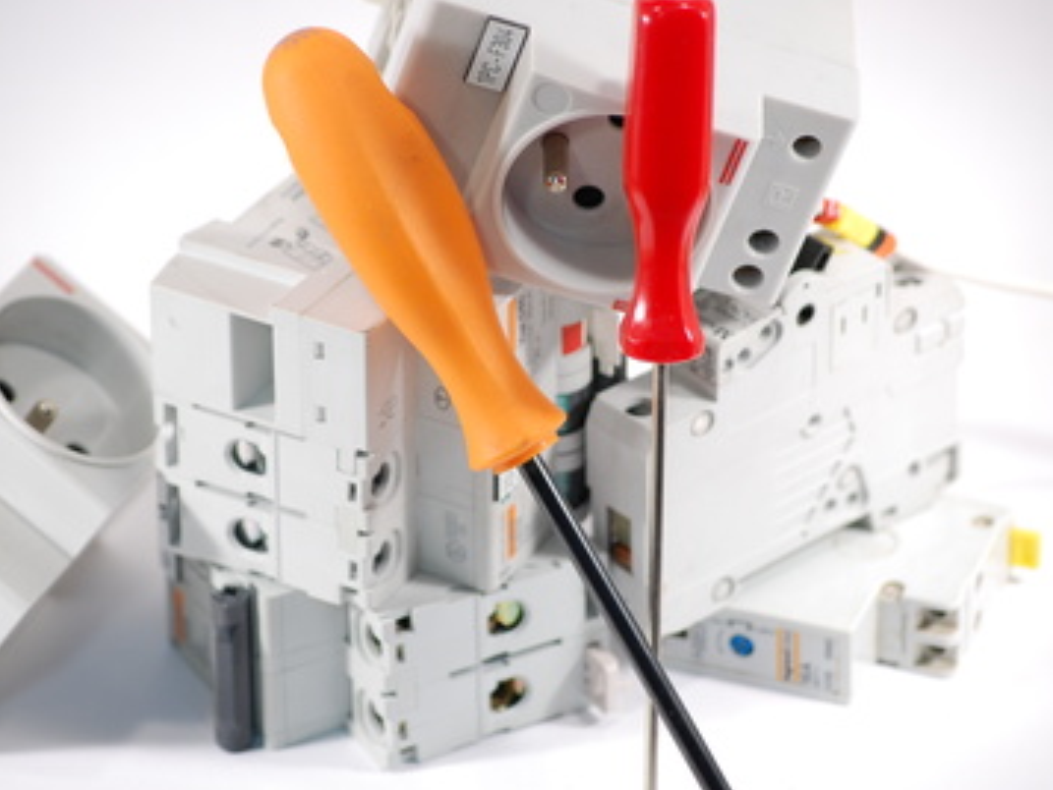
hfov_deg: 13.6
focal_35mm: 146
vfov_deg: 10.2
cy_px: 389
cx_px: 482
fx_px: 4430
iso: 400
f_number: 4.2
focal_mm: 85
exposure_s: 1/100
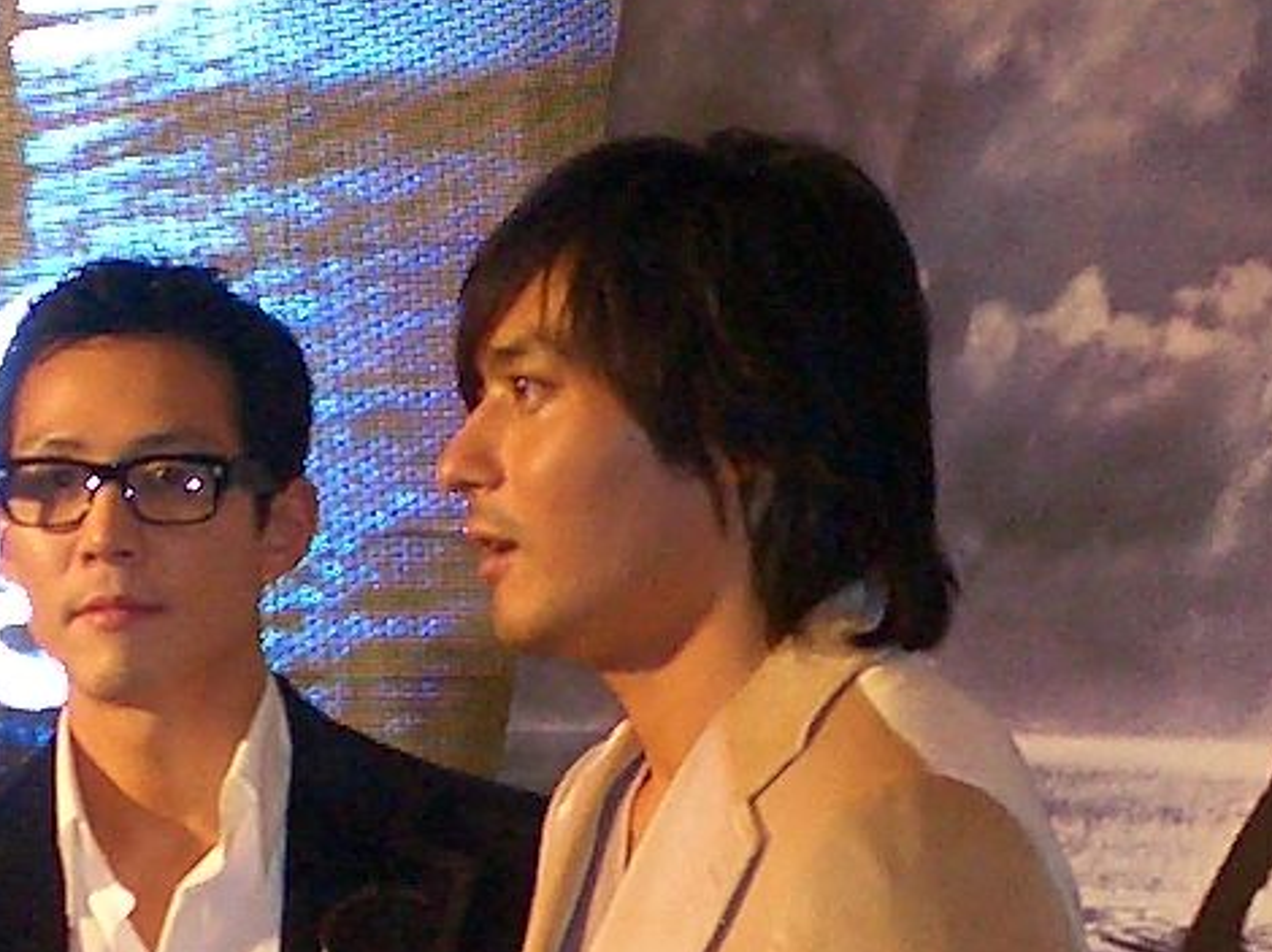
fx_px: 4628
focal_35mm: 126
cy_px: 1371
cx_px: 465
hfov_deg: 15.6
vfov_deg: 11.3
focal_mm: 5.6
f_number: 3.5
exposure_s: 1/40
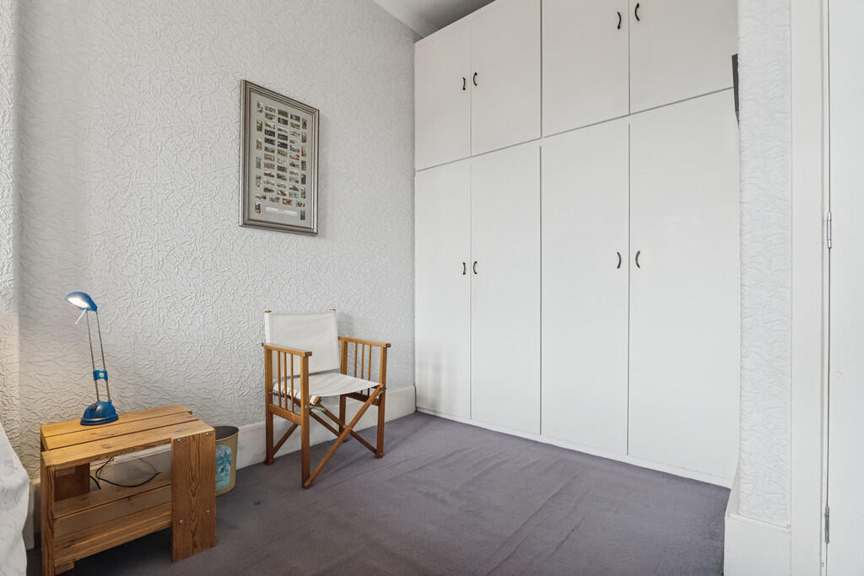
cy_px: 288
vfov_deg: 73.8
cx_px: 432
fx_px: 384
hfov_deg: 96.7
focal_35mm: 16
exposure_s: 1/100
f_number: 8
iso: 3200
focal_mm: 16
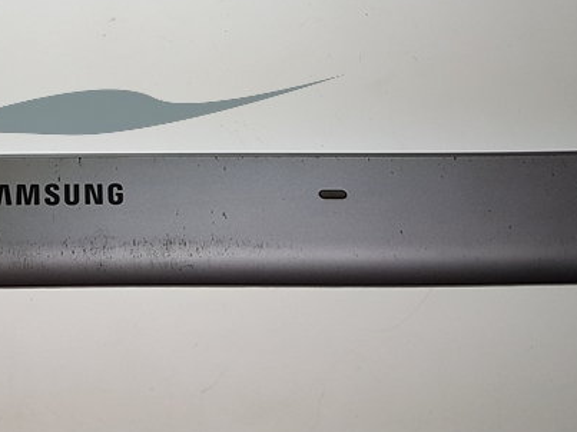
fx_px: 1083
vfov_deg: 21.4
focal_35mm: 65
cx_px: 60
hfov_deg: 28.7
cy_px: -49
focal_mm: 4.2
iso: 40
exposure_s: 1/566
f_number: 1.7
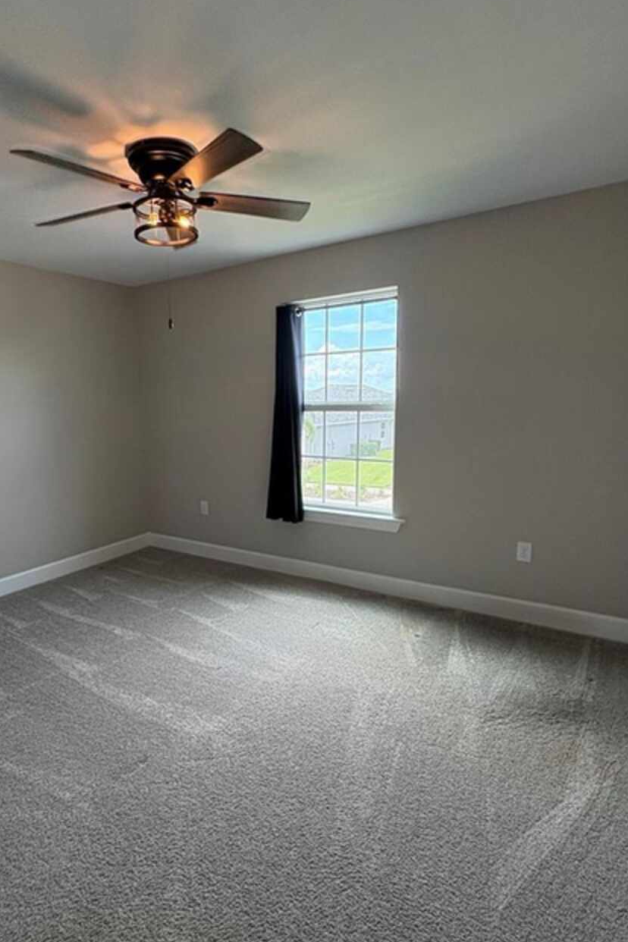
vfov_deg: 83.9
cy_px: 490
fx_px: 523
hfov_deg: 61.2
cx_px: 242
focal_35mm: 20
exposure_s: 1/123
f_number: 2.2
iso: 125
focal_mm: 2.22
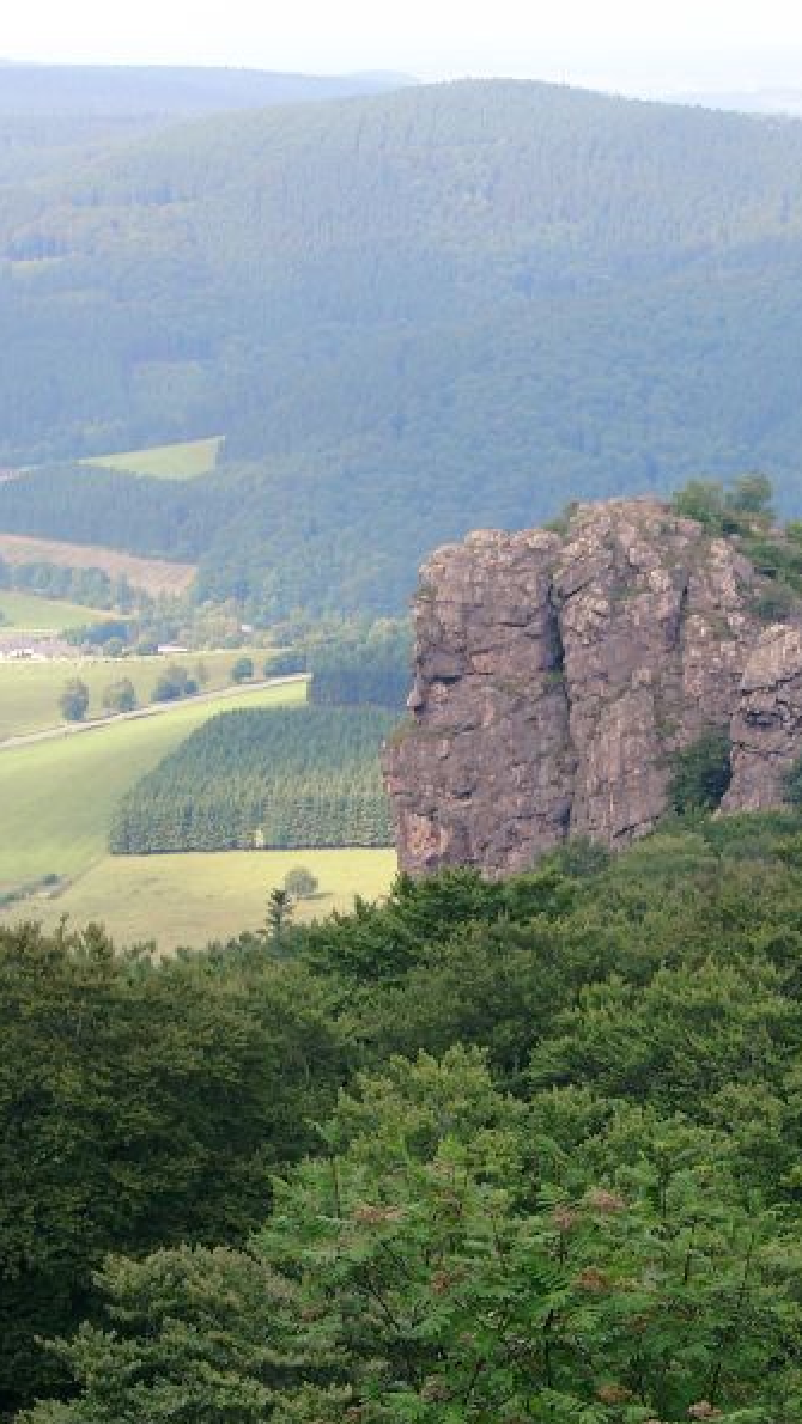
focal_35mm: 101
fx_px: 3816
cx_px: 608
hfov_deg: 12.0
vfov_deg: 21.1
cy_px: 711
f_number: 4
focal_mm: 14.22
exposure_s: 1/167
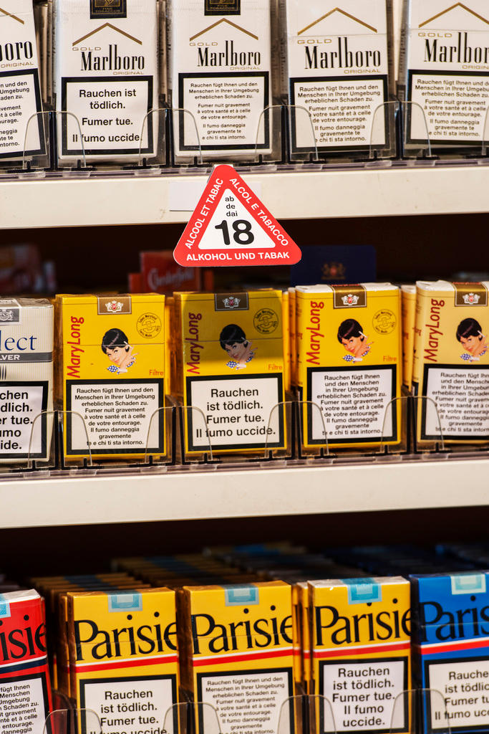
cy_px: 367
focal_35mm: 195
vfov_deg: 10.5
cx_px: 244
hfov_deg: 7.0
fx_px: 3971
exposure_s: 1/80
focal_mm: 195
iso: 200
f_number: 4
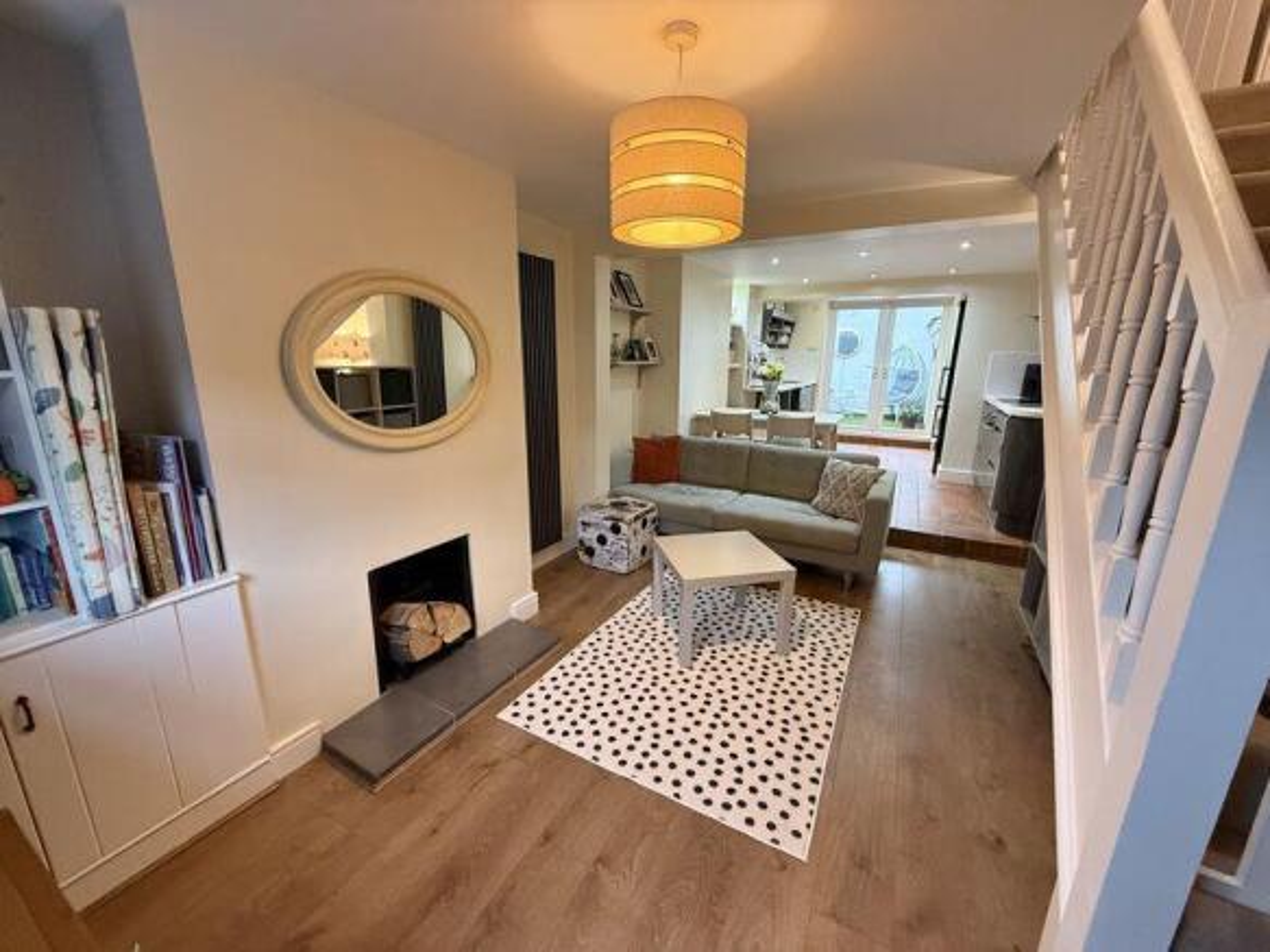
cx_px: 635
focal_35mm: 14
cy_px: 476
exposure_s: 1/50
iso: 500
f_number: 2.2
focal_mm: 2.22
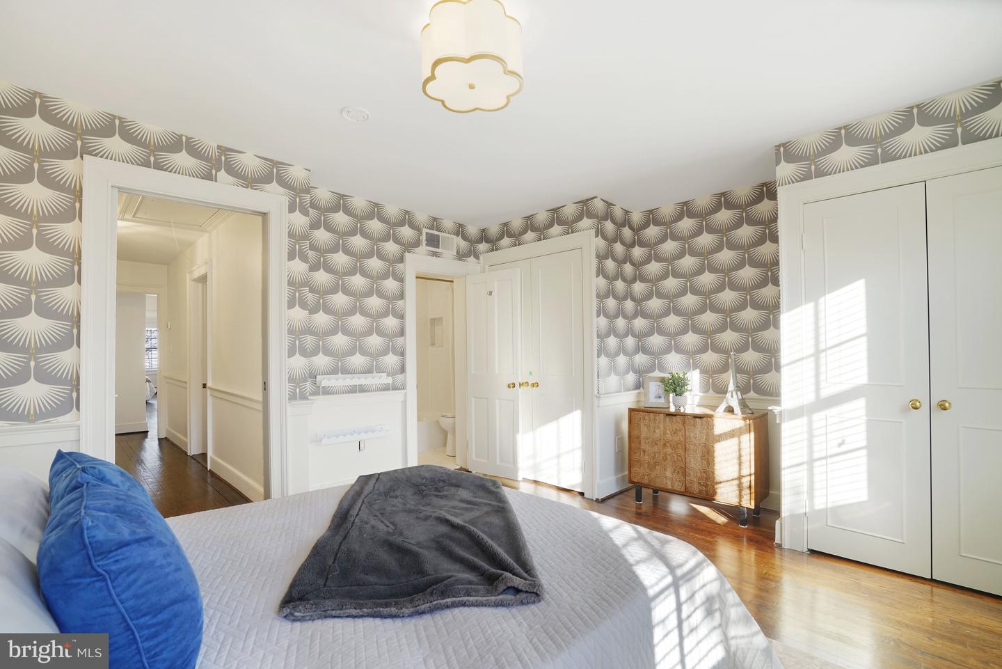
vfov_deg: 73.8
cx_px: 501
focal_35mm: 16
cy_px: 334
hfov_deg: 96.7
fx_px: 445
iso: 1250
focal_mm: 16
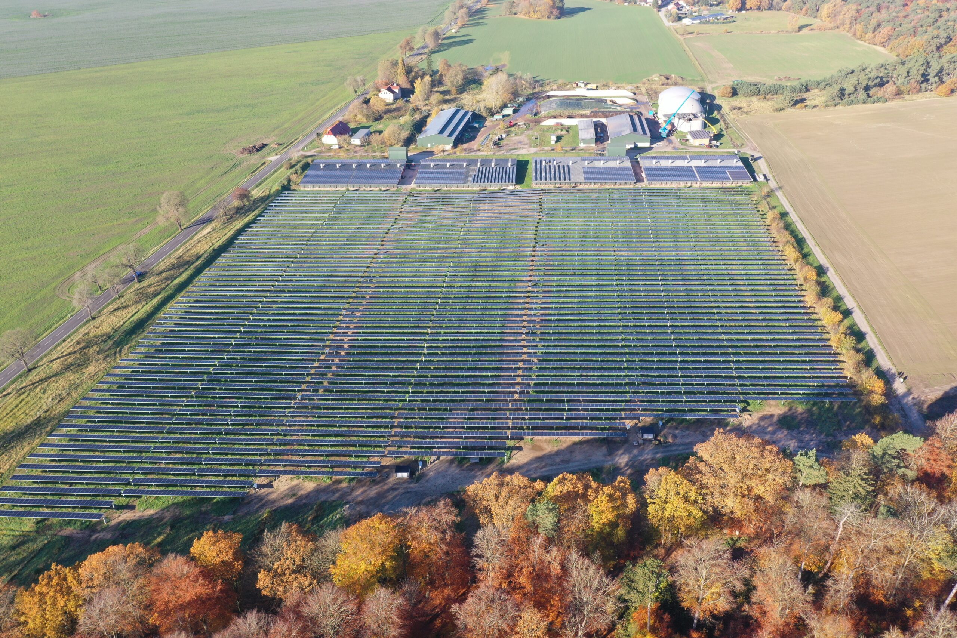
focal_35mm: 28
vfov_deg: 46.4
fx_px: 744
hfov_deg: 65.5
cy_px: 319
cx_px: 478
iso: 100
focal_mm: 10.26
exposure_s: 1/200
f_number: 4.5
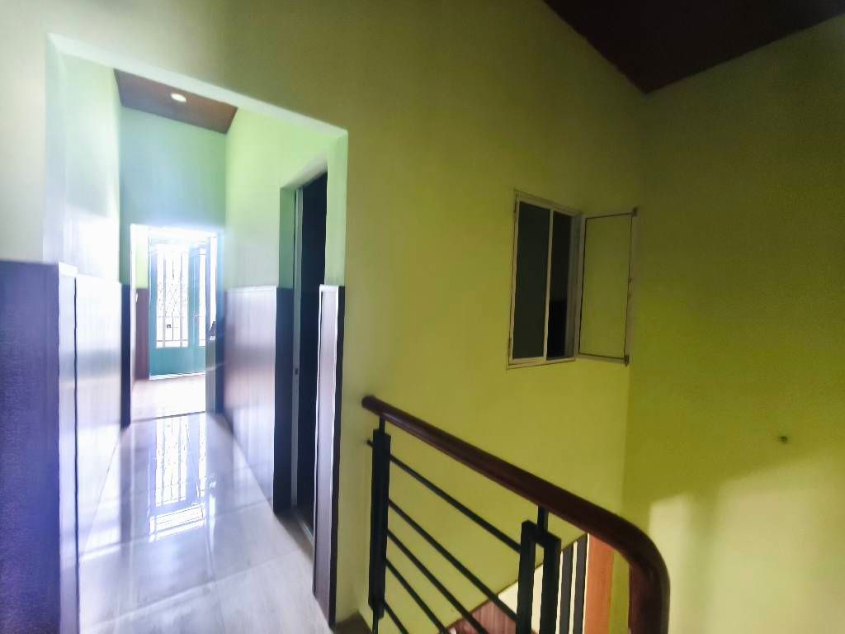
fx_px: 366
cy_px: 317
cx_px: 422
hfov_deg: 98.2
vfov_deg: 81.7
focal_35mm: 15
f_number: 2.2
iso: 800
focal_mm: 1.91
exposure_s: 1/25
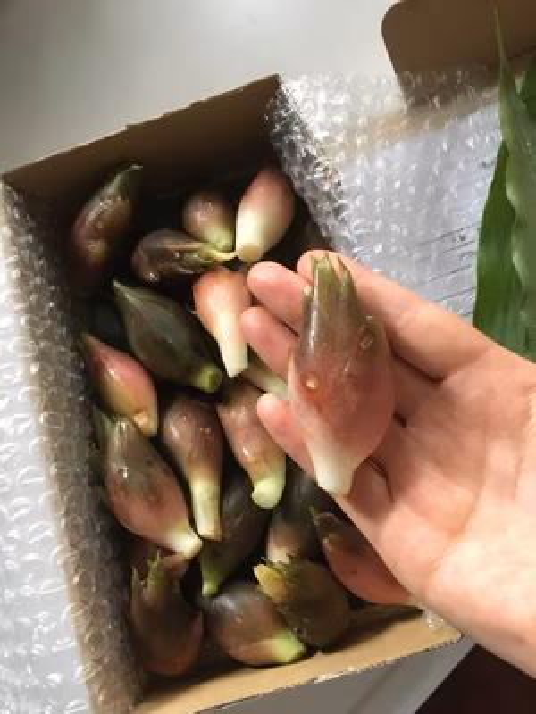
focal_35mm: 29
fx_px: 599
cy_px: 357
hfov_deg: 48.2
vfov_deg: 61.7
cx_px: 268
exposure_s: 1/30
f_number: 2.2
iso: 200
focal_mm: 4.15
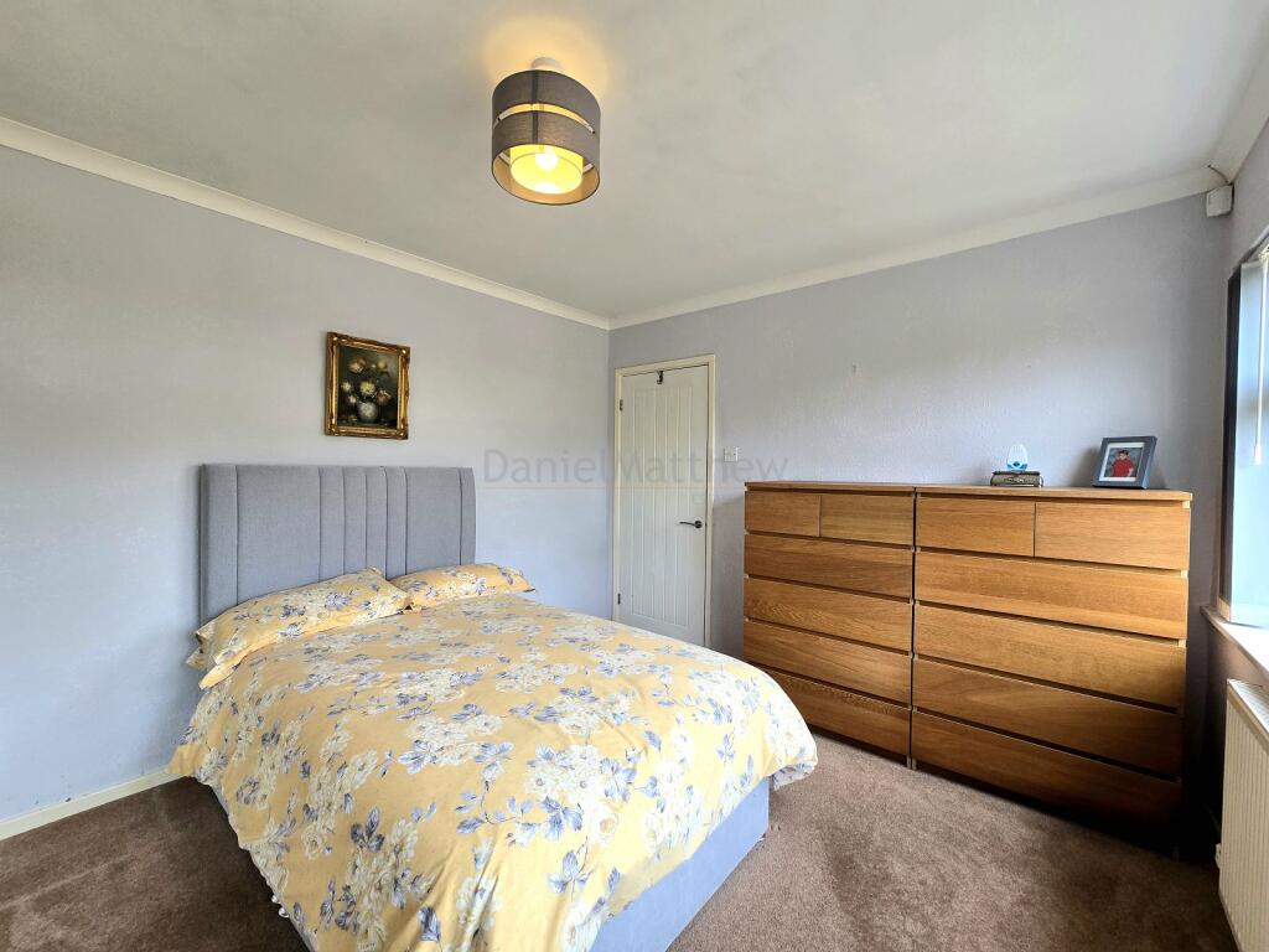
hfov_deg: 106.2
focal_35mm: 13
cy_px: 476
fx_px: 477
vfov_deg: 89.9
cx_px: 634
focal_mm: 2.2
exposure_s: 1/100
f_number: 2.2
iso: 50
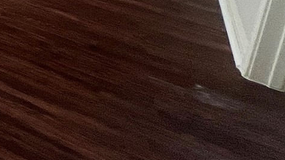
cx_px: -315
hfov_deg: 18.1
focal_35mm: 61
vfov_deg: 14.3
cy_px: -208
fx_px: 461
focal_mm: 1.57
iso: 50
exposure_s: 1/99
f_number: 1.8
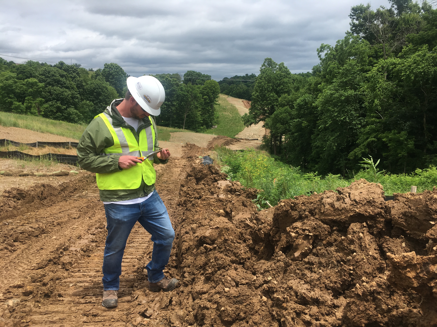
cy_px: 164
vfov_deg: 48.2
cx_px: 218
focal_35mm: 29
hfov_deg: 61.7
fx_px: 366
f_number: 2.2
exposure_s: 1/1672
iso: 25
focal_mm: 4.15
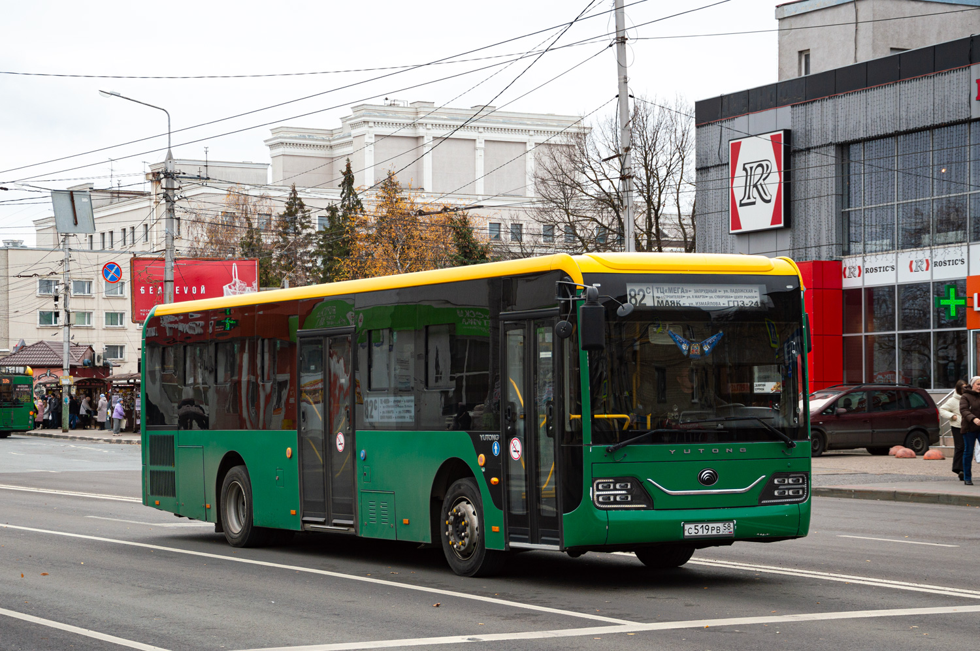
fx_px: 1958
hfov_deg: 28.1
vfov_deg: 18.9
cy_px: 326
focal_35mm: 72
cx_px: 490
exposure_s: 1/400
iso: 100
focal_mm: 48
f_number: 5.6
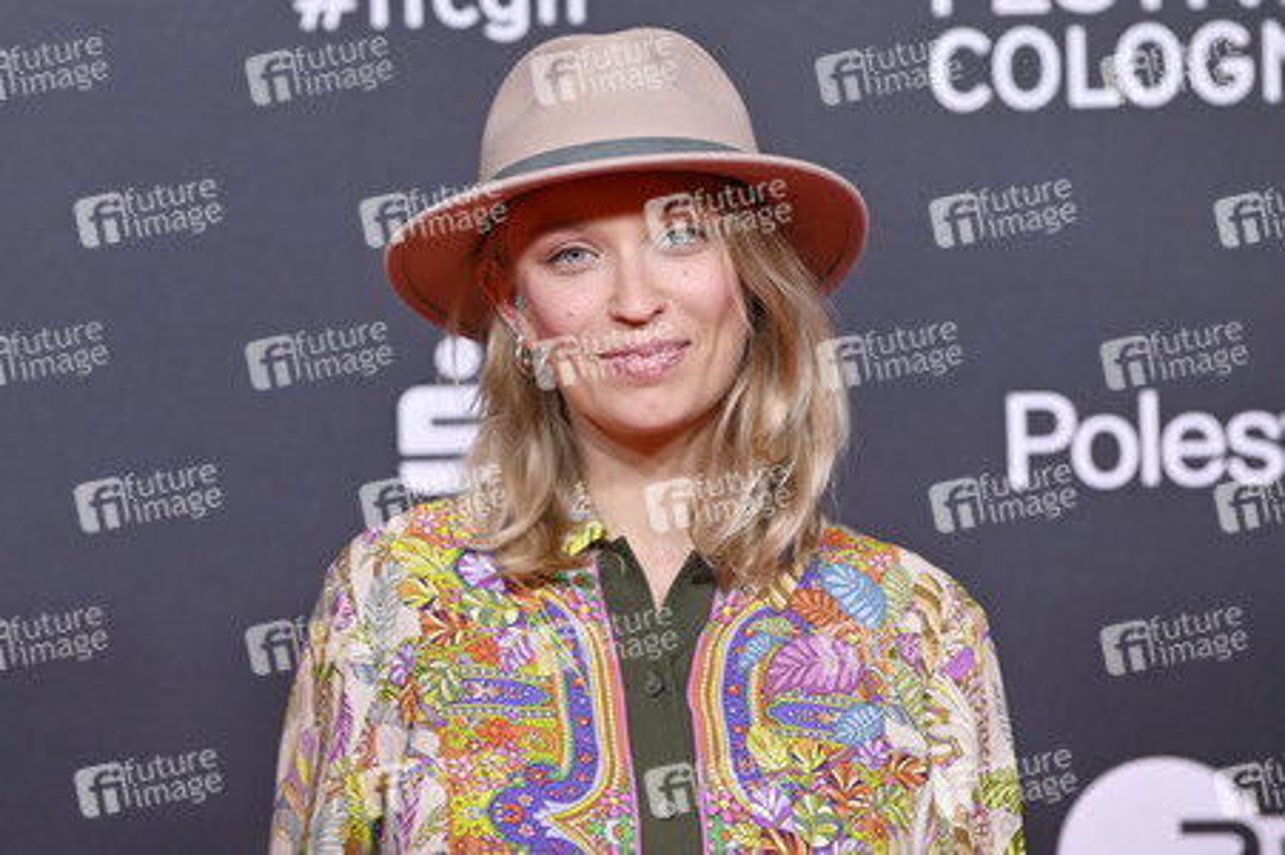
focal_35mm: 145
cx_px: 642
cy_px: 428
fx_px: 5172
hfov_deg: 14.2
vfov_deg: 9.4
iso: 640
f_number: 4
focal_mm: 145
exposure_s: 1/200
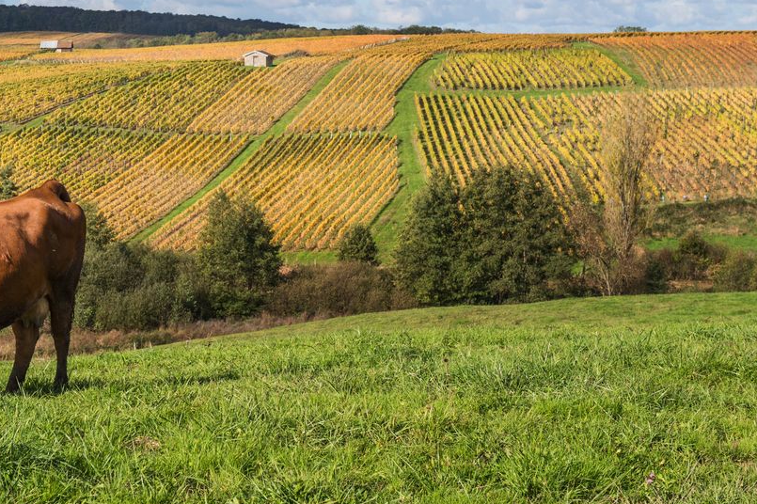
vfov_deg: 15.3
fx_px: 1871
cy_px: 145
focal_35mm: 89
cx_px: 216
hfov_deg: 22.7
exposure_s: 1/250
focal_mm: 56
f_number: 8
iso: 100
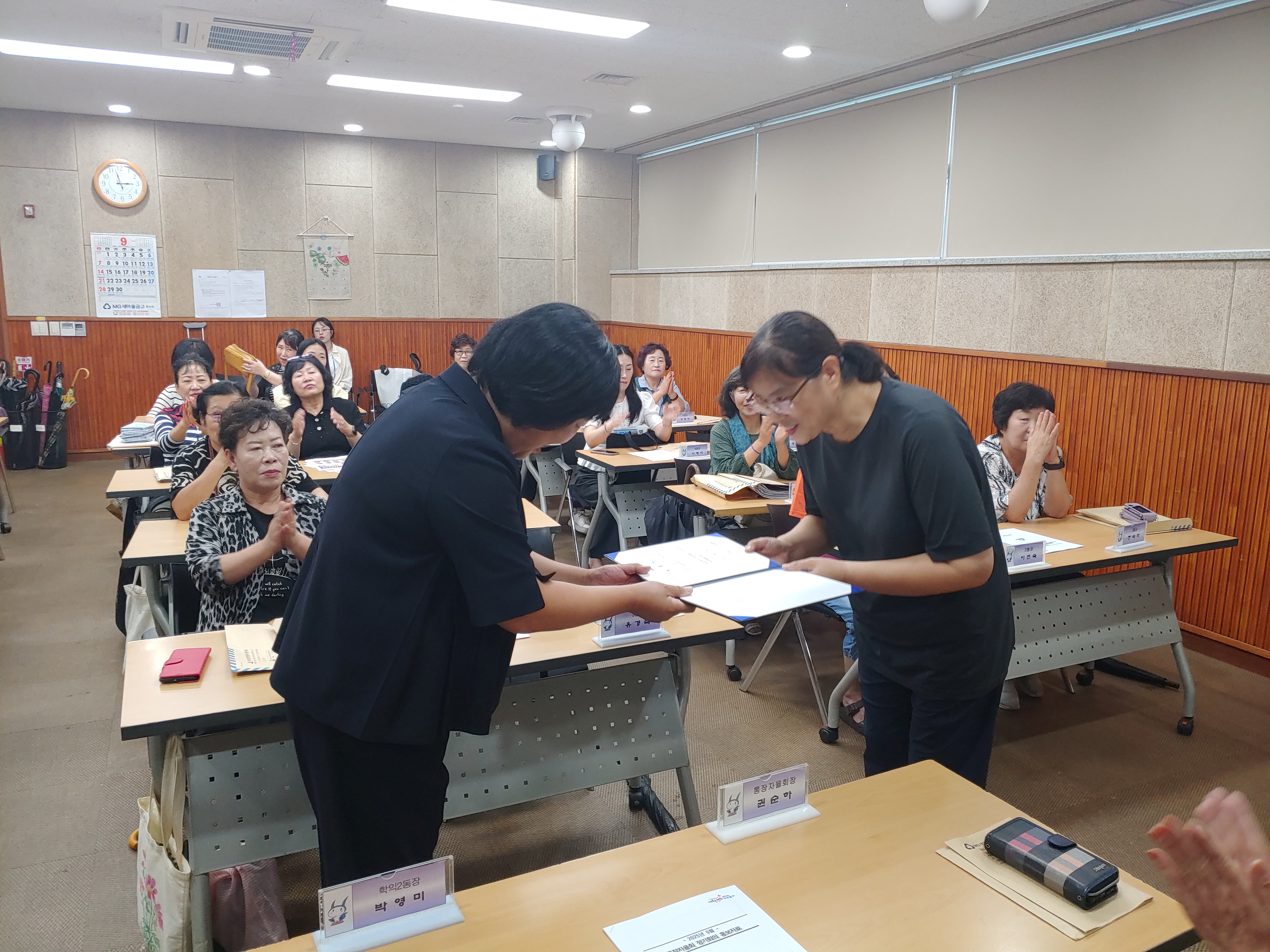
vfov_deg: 54.9
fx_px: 917
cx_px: 635
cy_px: 476
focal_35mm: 25
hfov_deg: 69.4
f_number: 1.5
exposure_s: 1/60
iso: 100
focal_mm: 4.23
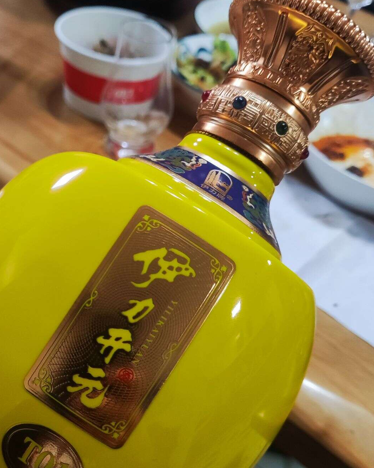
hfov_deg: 39.0
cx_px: 146
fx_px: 526
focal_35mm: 38
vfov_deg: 47.8
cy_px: 263
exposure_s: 1/50
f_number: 1.79
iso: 403
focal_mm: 4.71
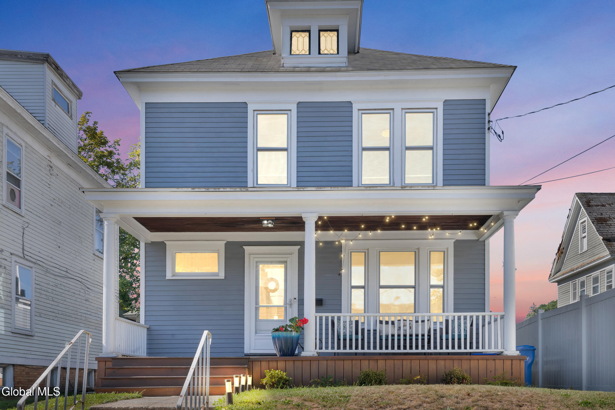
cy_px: 205
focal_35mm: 35
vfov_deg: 37.9
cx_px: 308
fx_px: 598
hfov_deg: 54.4
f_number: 9
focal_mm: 35
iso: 250
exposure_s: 1/200
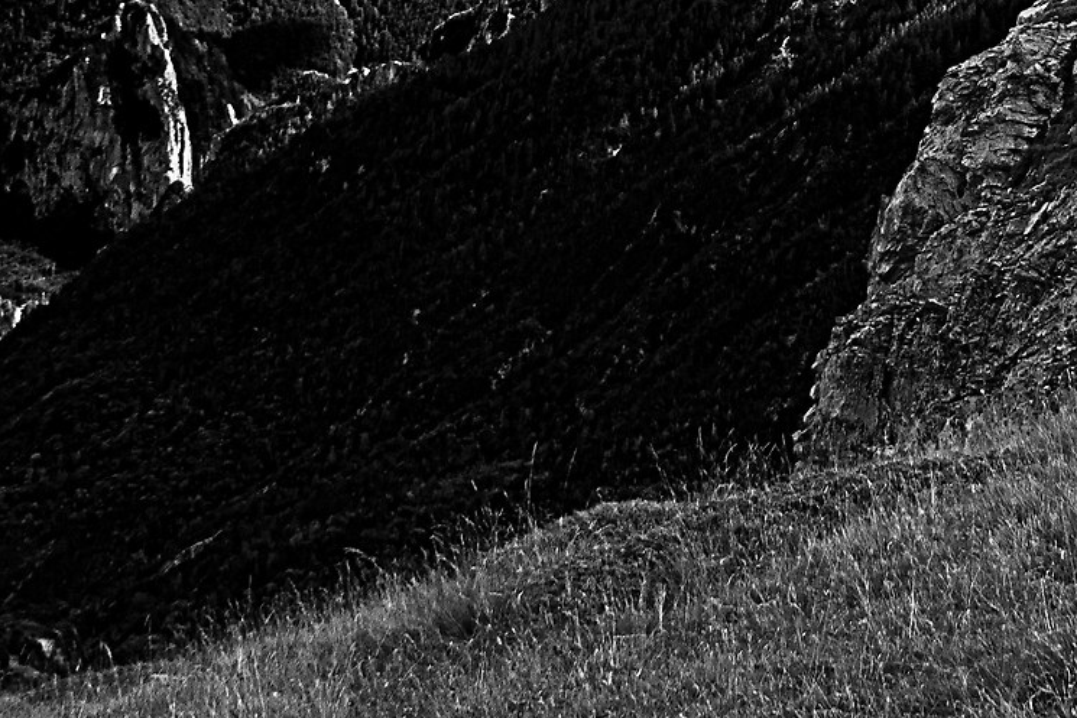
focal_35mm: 87
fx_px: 2603
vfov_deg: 14.7
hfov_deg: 22.7
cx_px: 993
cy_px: -350
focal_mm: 18
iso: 200
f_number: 9
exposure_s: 1/400
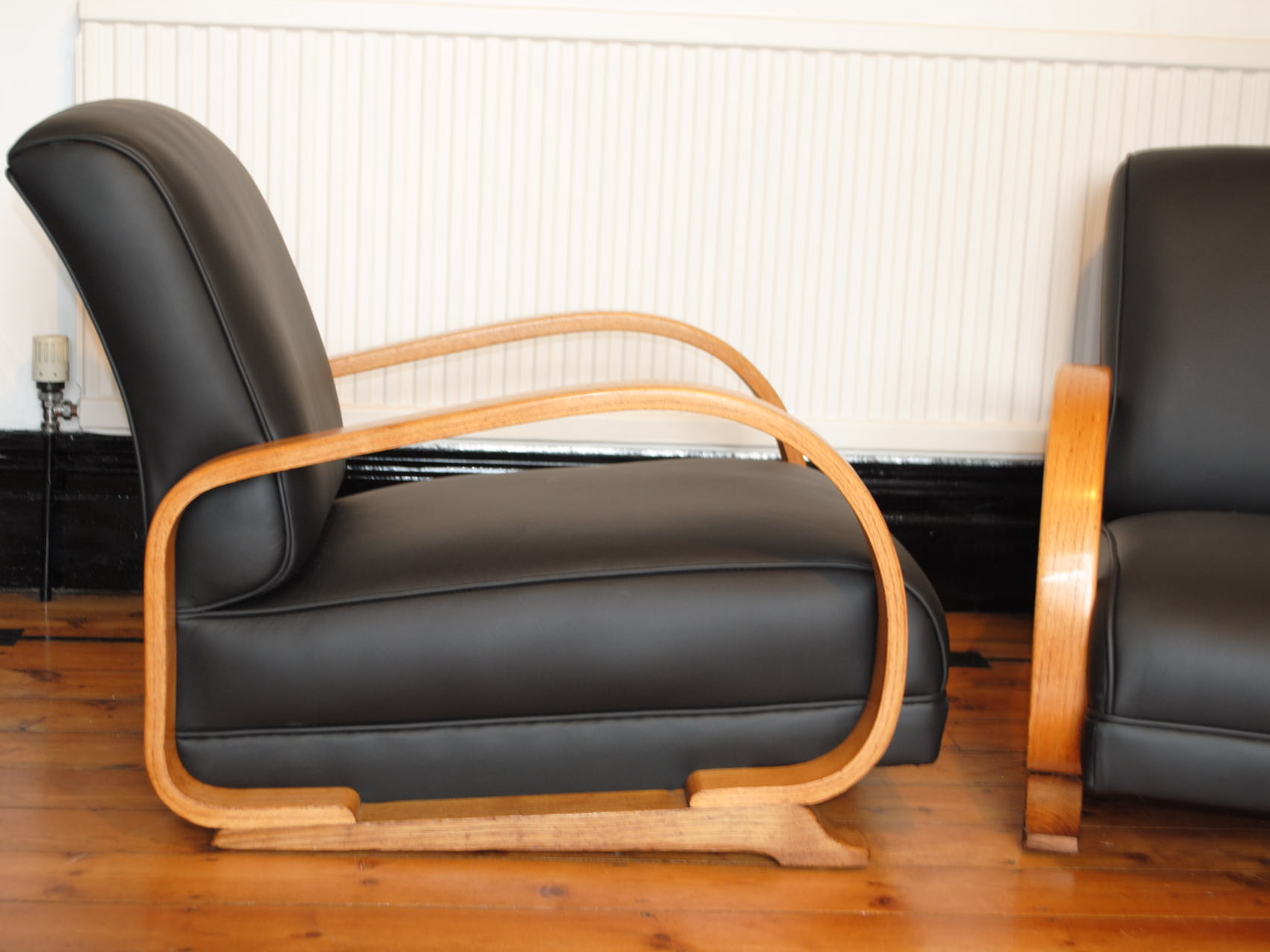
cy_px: 477
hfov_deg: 34.3
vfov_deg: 26.1
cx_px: 586
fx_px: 2055
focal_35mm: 56
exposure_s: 1/2.5
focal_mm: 34
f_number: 5
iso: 200
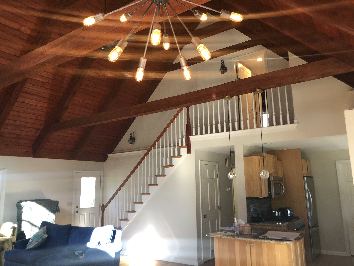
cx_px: 177
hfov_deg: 63.4
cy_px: 133
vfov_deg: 49.7
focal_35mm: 28
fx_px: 286
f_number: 1.8
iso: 40
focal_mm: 3.99
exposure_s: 1/30
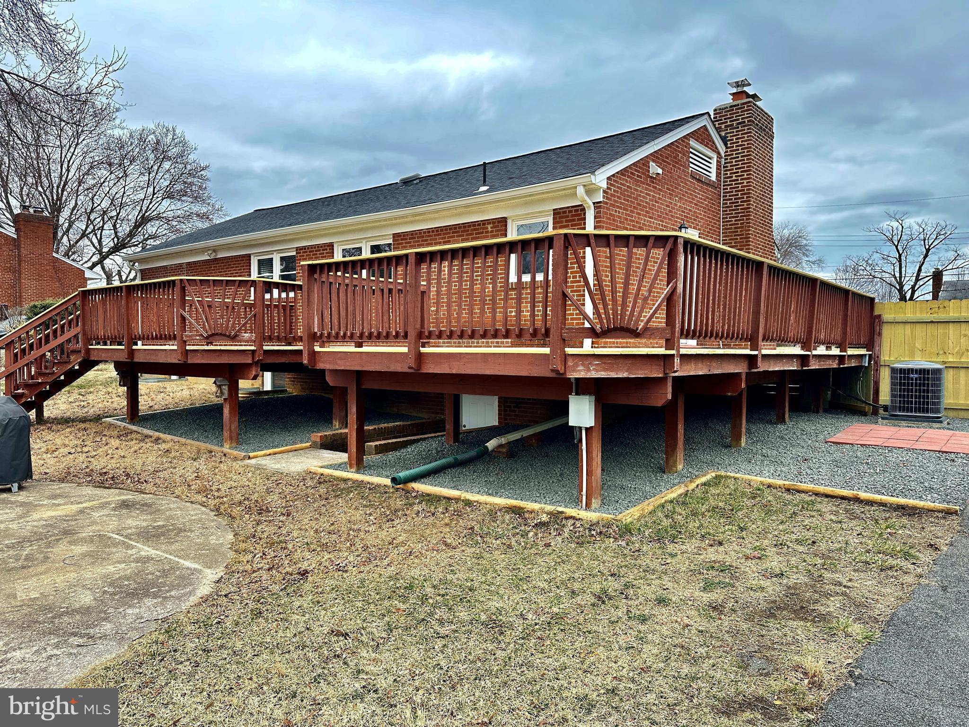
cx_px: 484
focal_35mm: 24
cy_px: 364
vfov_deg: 56.8
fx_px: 672
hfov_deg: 71.6
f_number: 1.78
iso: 80
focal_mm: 6.86
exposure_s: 1/516
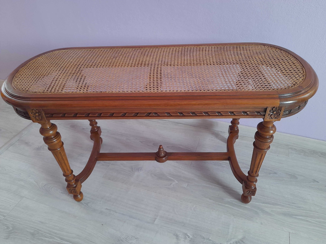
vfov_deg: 54.9
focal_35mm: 25
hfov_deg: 69.4
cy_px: 122
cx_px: 163
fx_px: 235
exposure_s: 1/30
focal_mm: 4.6
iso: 320
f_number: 2
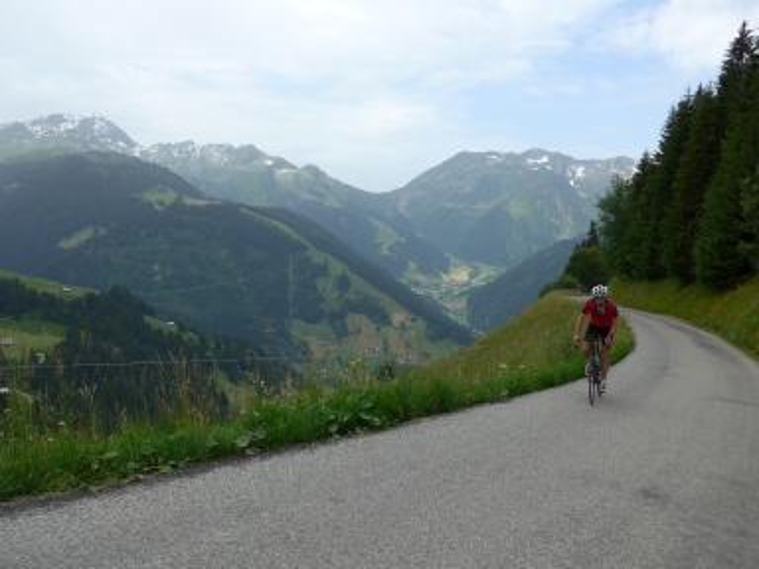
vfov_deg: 48.2
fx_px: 636
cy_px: 284
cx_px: 380
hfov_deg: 61.7
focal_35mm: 29
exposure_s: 1/1000
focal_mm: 6
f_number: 2.8
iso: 80
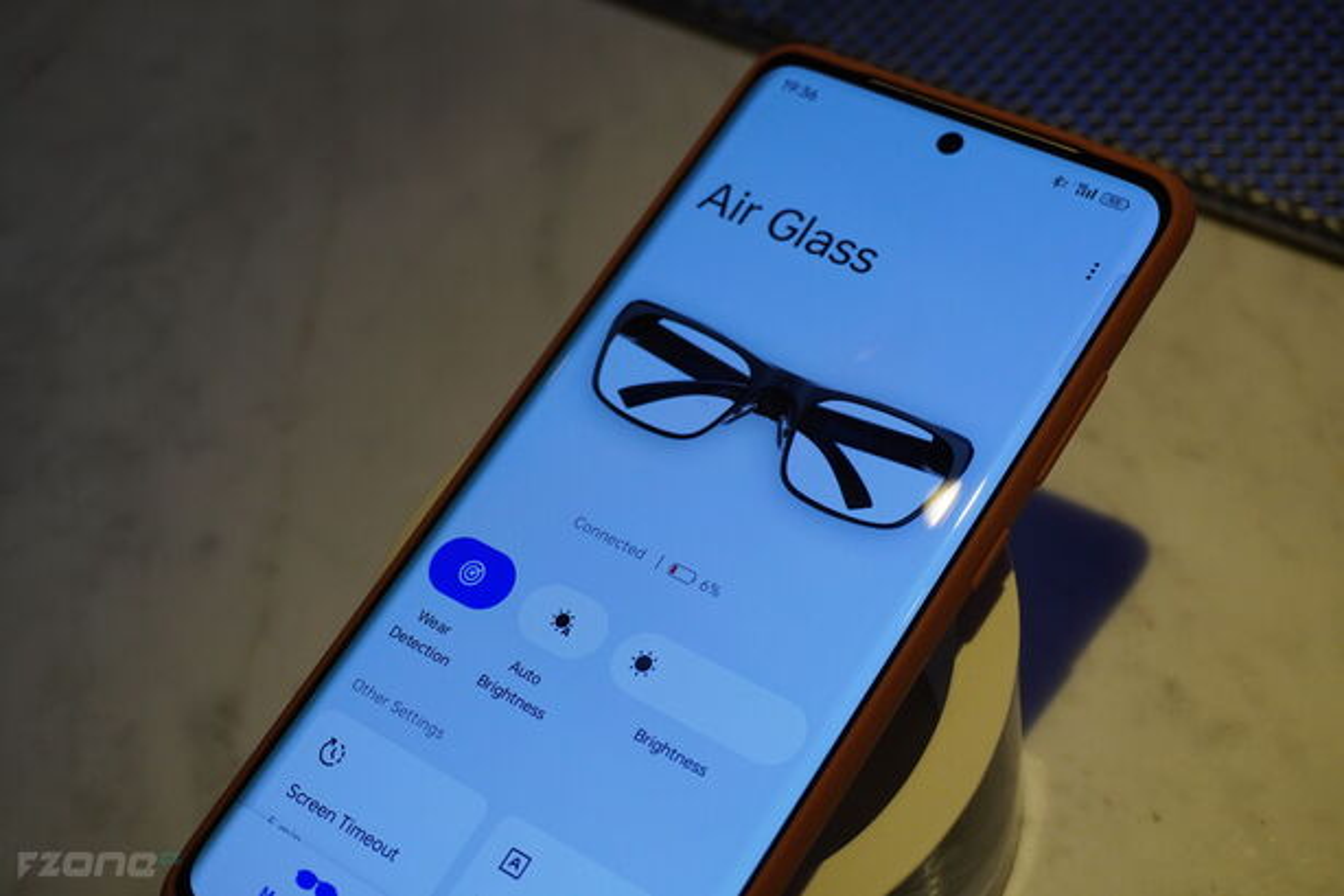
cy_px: 448
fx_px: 2071
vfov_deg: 24.4
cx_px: 672
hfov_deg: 35.9
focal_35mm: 56
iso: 800
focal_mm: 37
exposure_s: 1/160
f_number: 5.6
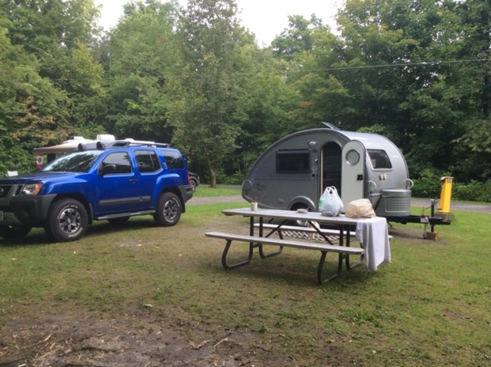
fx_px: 467
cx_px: 242
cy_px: 187
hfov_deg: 55.4
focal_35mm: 33
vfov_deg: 42.8
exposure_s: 1/182
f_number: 2.4
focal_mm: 3.3
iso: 32
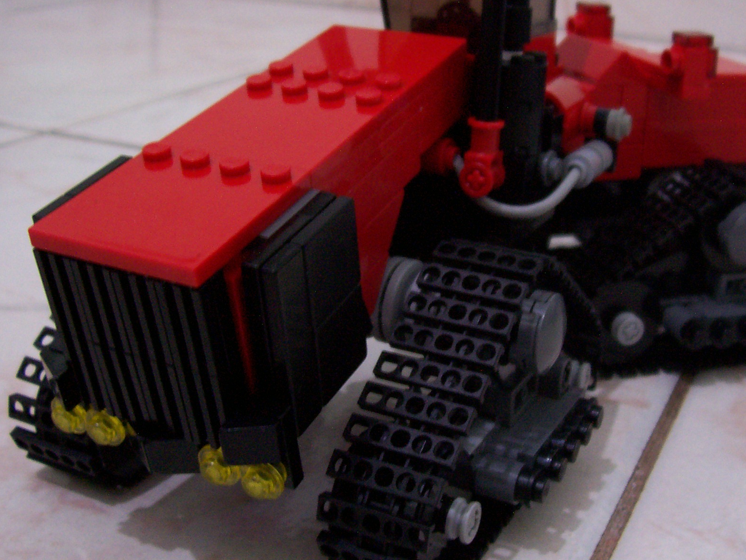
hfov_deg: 38.0
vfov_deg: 29.1
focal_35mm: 50
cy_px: 235
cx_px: 463
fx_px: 1077
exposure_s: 1/4
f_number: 2.7
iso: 160
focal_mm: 5.6
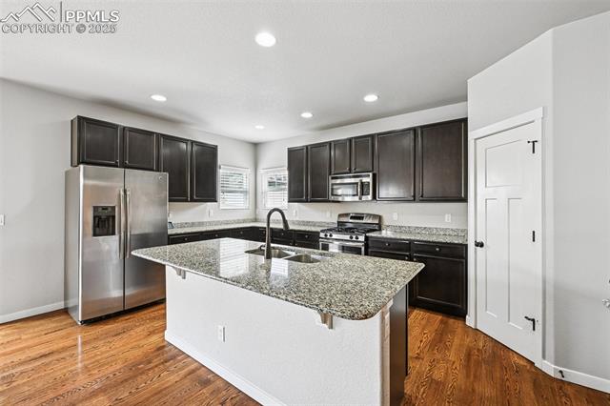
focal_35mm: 15
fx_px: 254
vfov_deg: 77.3
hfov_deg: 100.4
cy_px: 203
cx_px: 305
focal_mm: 15
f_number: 11
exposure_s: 1/13
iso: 800
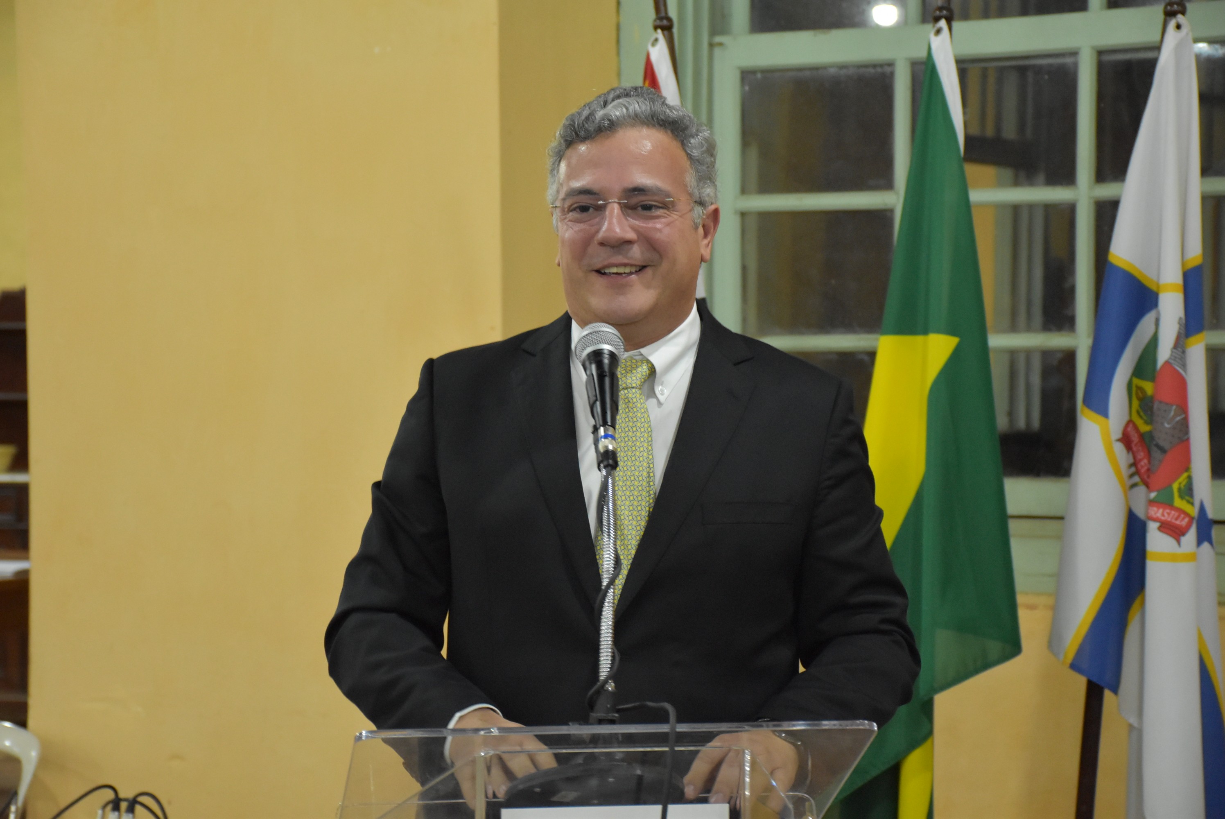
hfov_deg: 20.6
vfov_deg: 13.8
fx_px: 3371
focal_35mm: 99
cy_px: 410
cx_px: 612
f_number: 5
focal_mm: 66
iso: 2500
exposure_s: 1/60
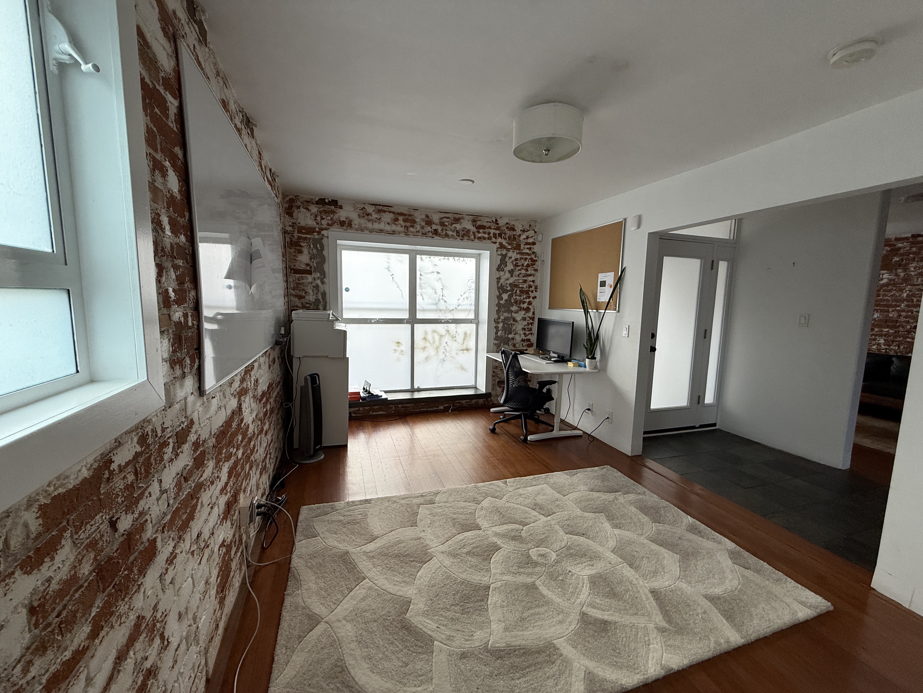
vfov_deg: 85.7
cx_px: 462
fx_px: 373
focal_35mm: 14
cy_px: 346
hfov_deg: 102.1
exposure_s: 1/99
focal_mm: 2.22
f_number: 2.2
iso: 100
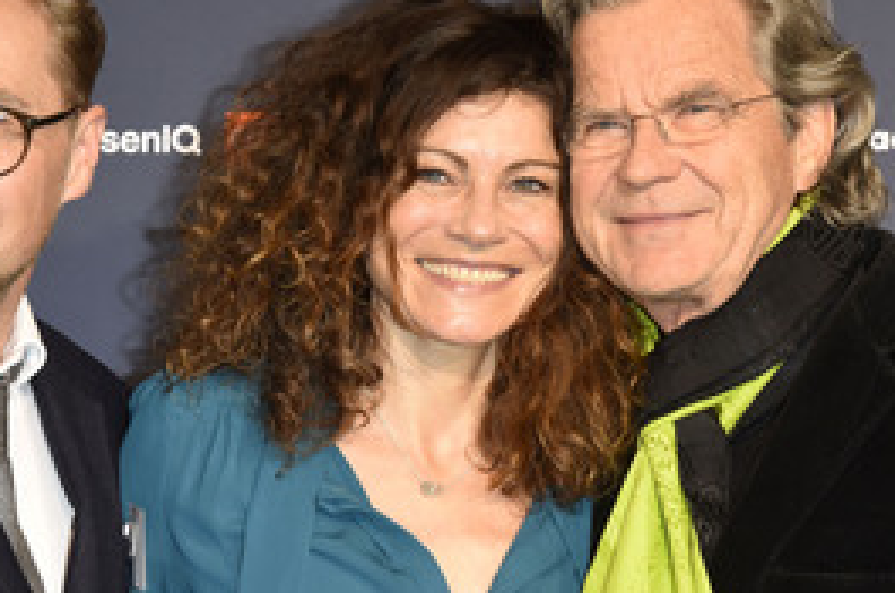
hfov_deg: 13.4
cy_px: 332
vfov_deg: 8.9
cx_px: 388
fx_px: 3822
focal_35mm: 154
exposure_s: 1/250
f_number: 7.1
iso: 1250
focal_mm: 90
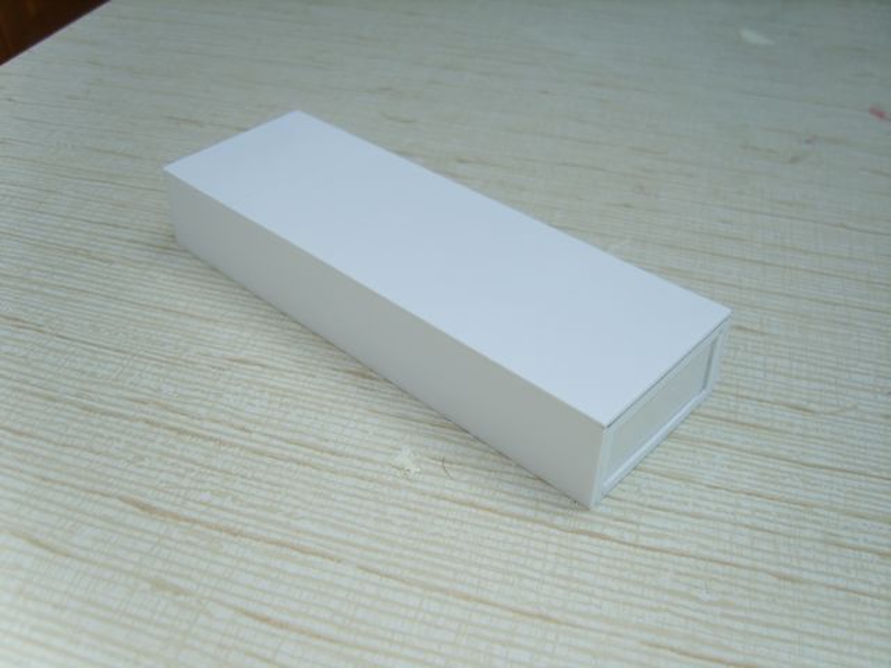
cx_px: 446
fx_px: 901
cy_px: 334
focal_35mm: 35
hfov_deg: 52.6
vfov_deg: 40.7
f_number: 2.8
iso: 50
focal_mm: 7.4
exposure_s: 1/350
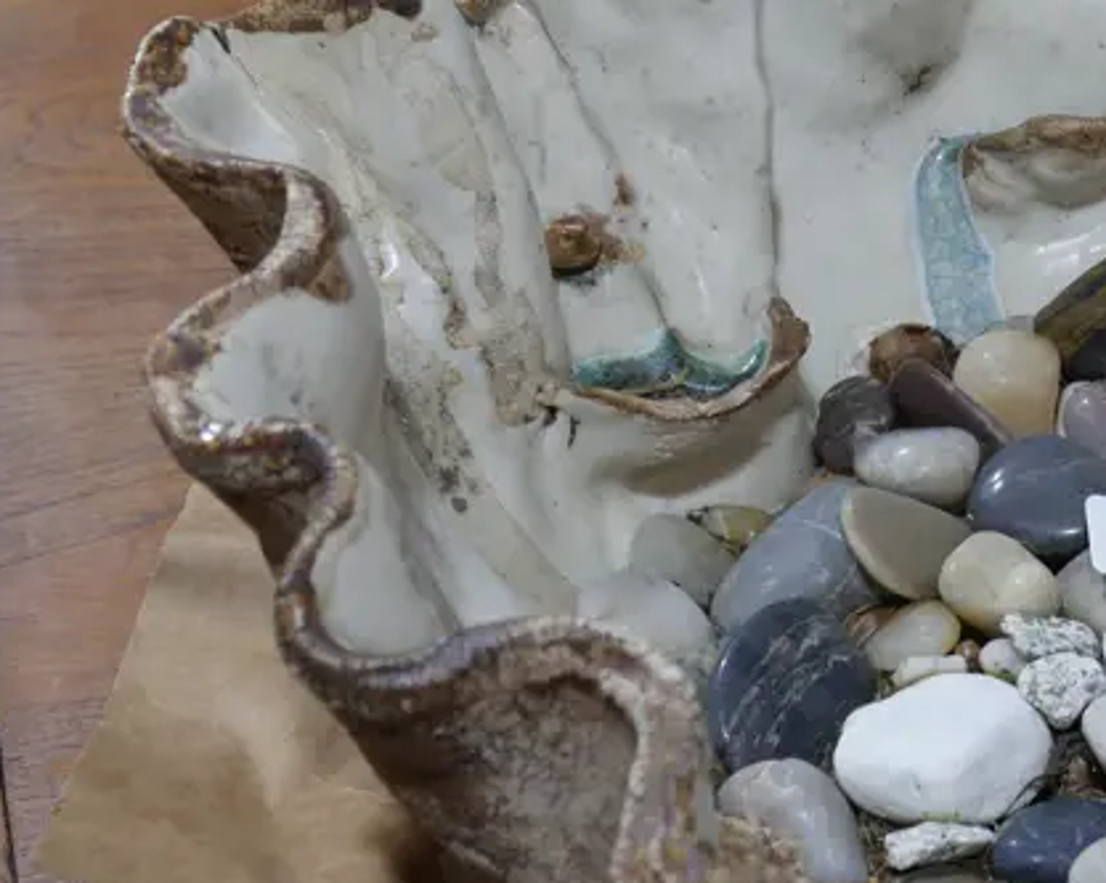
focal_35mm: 96
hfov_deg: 19.3
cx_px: 1133
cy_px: 404
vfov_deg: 16.0
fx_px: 3140
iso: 200
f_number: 4.4
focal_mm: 20
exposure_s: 1/60
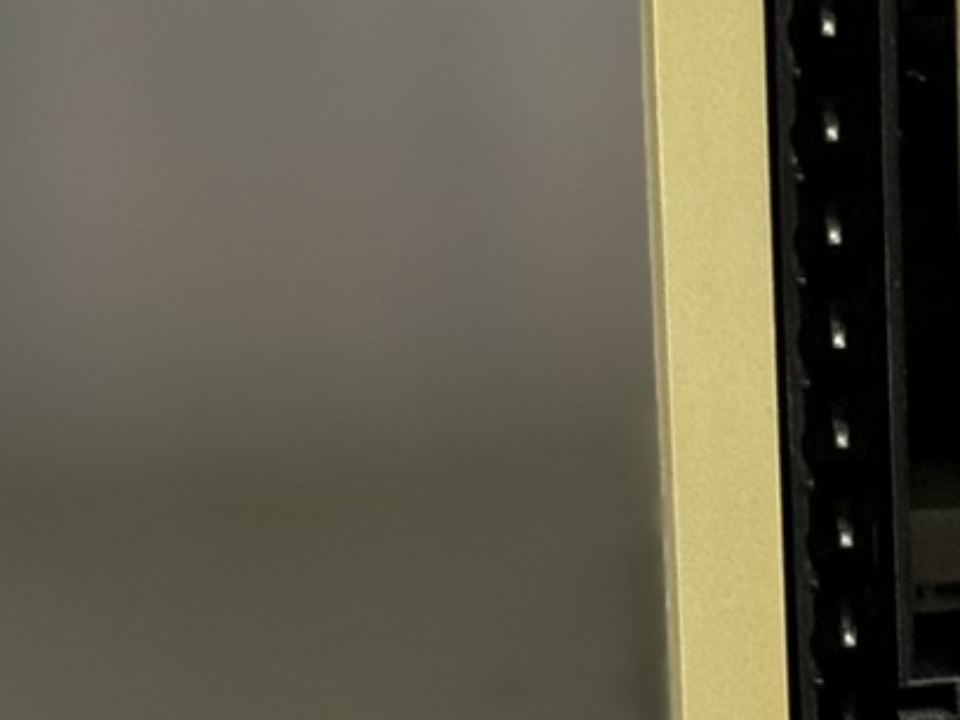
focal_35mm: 241
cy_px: 616
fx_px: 6684
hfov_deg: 8.2
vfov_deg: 6.2
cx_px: 621
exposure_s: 1/33
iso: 320
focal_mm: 6.76
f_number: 1.78
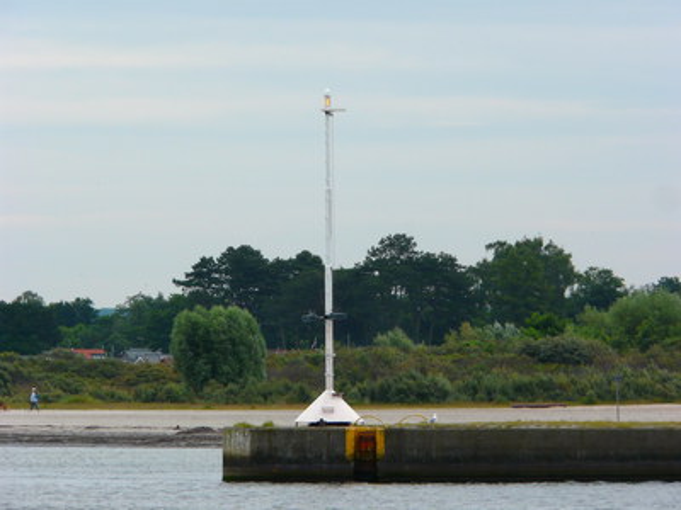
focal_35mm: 350
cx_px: 340
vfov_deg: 4.2
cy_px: 255
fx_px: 6886
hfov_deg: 5.7
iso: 100
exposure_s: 1/400
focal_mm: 57.4
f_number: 6.3
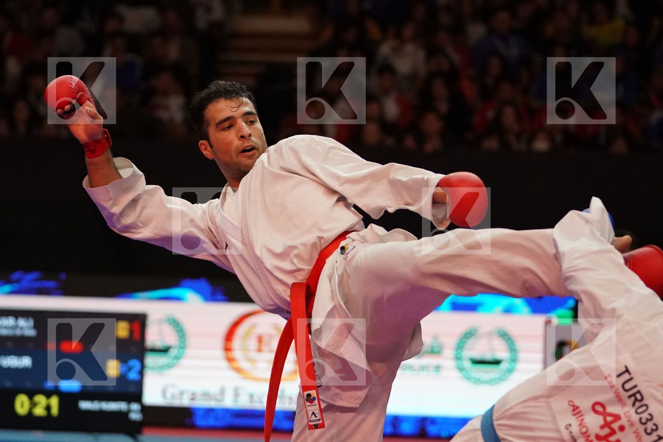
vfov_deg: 8.3
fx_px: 3039
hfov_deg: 12.5
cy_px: 221
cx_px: 332
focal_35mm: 165
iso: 5000
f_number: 2.8
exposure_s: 1/1000
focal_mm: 110
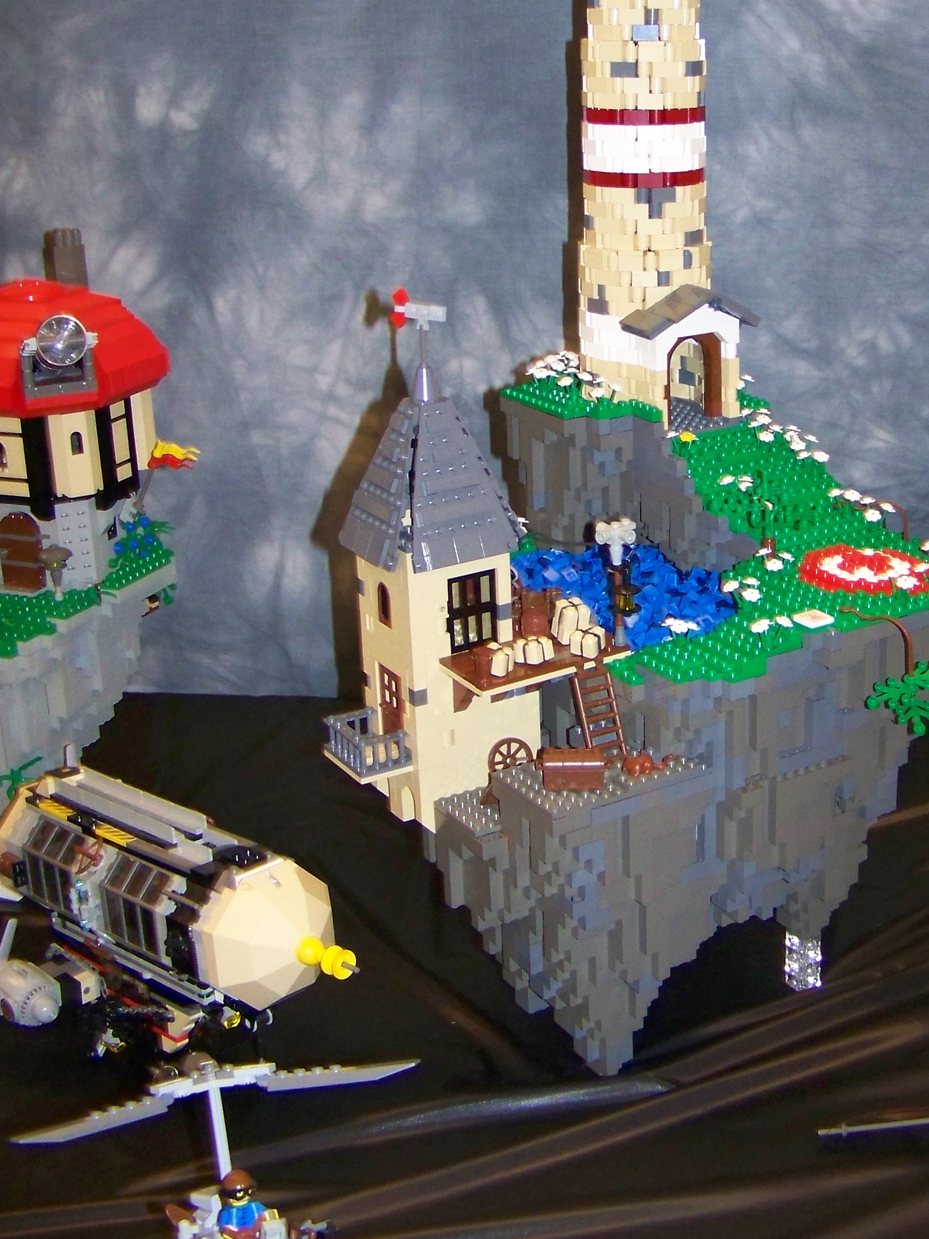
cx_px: 644
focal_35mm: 52
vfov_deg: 36.2
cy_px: 358
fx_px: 1861
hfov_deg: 27.8
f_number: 2.8
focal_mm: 5.85
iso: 200
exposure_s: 1/30
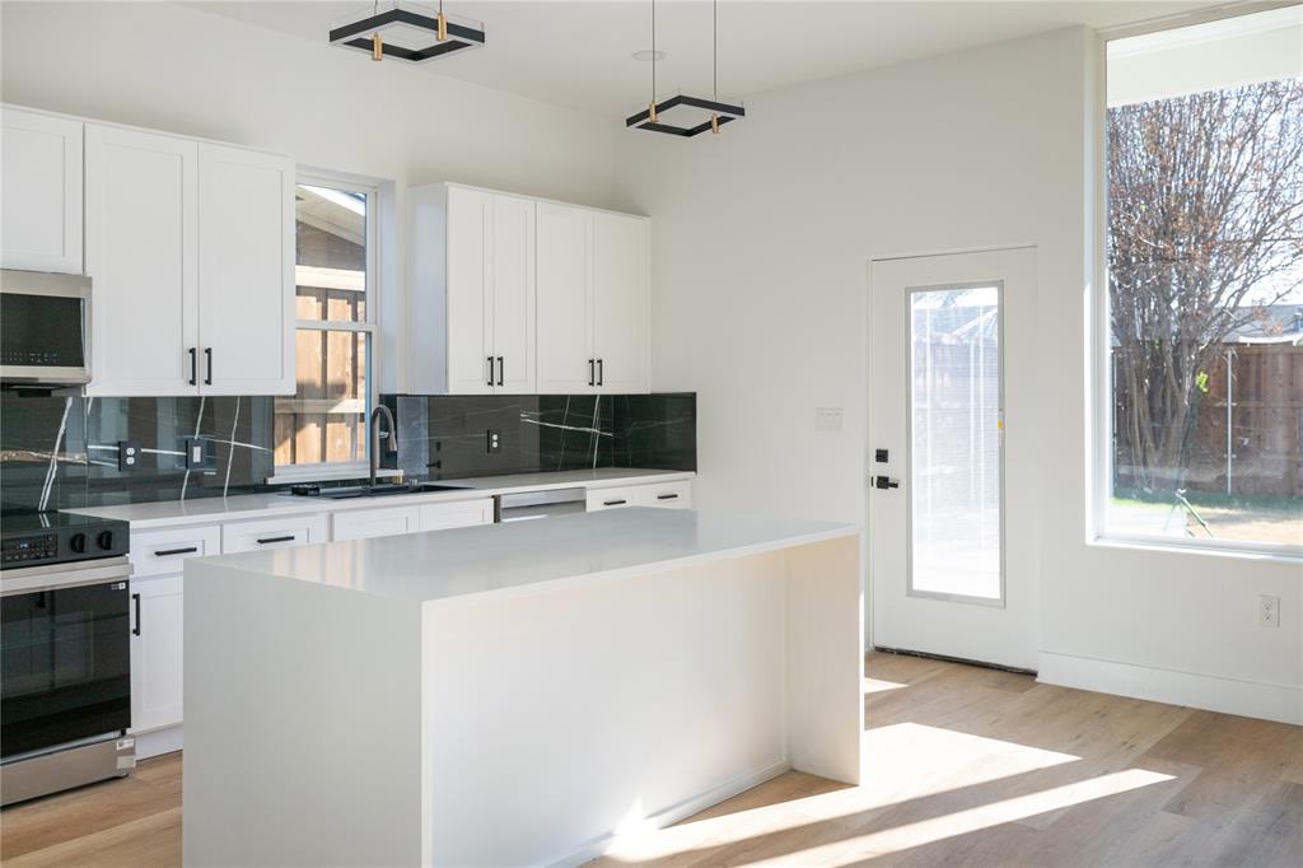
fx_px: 1122
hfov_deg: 60.3
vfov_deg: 42.3
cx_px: 652
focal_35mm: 31
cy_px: 434
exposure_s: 1/250
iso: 320
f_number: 7.1
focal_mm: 31
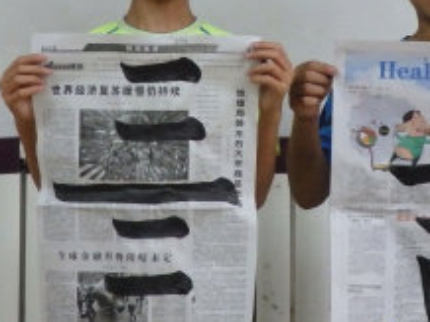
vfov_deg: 13.3
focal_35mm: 110
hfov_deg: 17.8
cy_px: 44
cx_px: 316
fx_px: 1365
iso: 800
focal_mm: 8.9
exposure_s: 1/80
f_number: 4
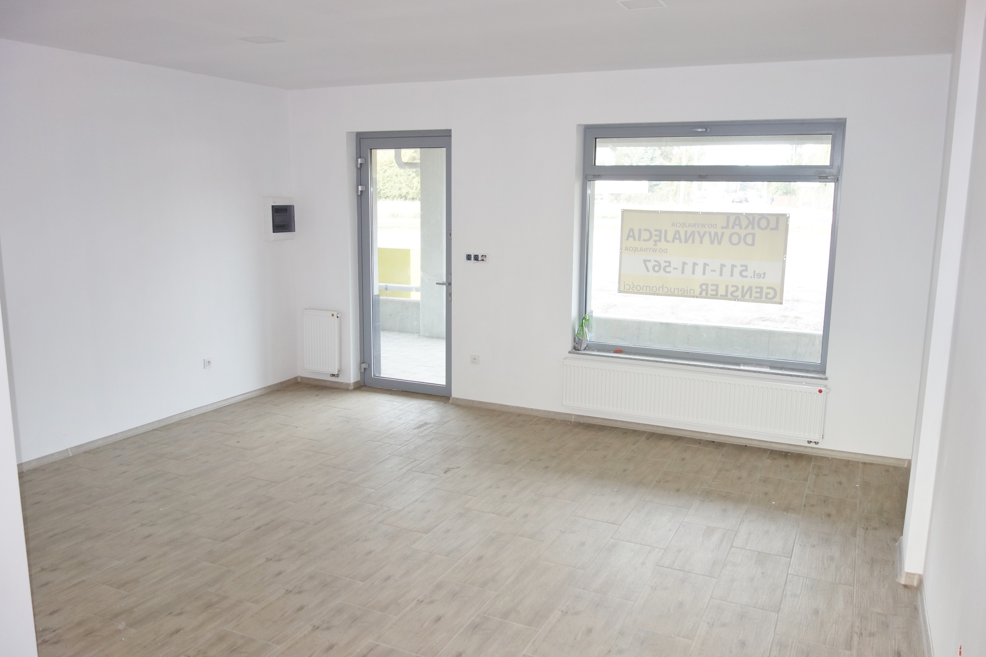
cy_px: 328
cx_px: 493
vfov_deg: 46.4
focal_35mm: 28
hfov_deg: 65.5
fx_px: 767
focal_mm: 10.4
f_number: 1.8
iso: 125
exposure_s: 1/100
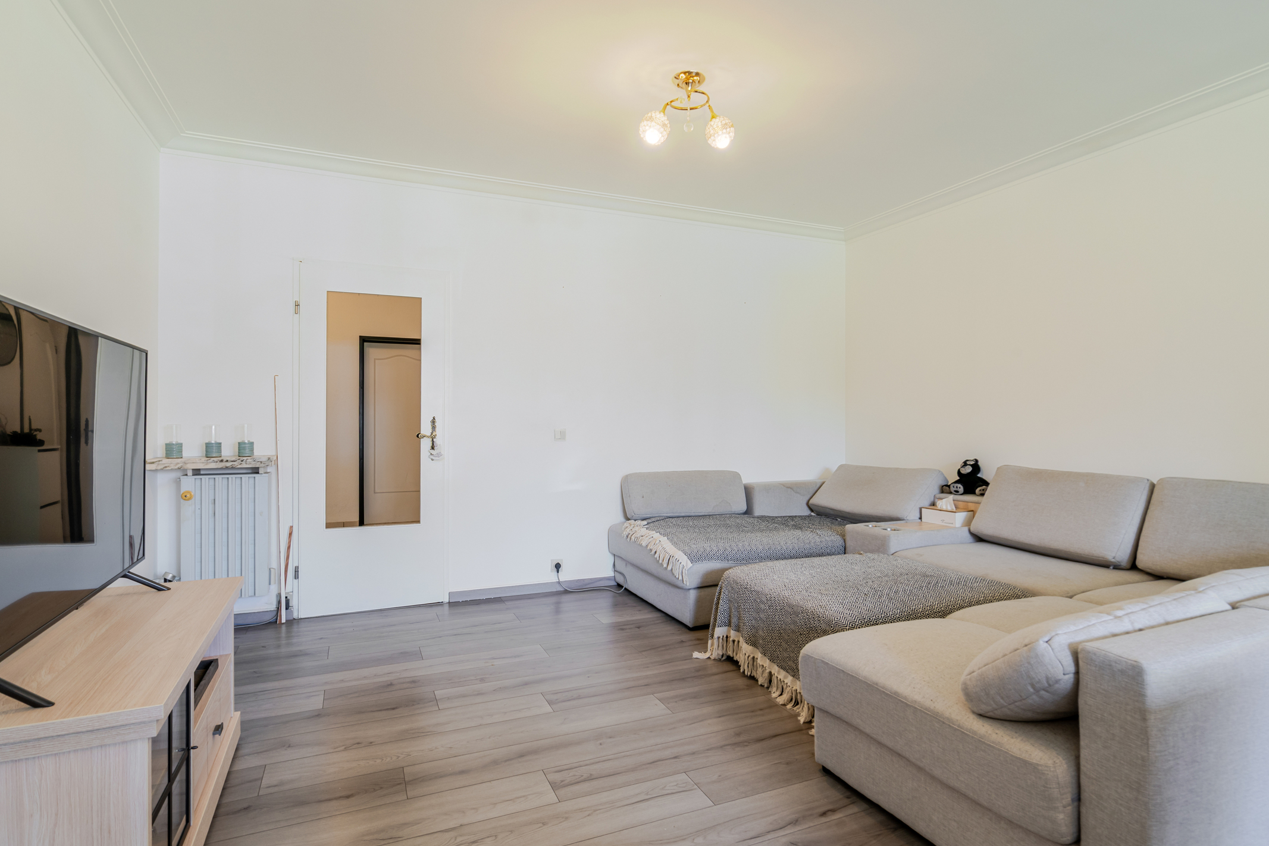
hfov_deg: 90.0
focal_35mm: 18
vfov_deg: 67.3
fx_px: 634
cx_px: 641
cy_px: 444
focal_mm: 16
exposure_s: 1/30
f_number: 11
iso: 250
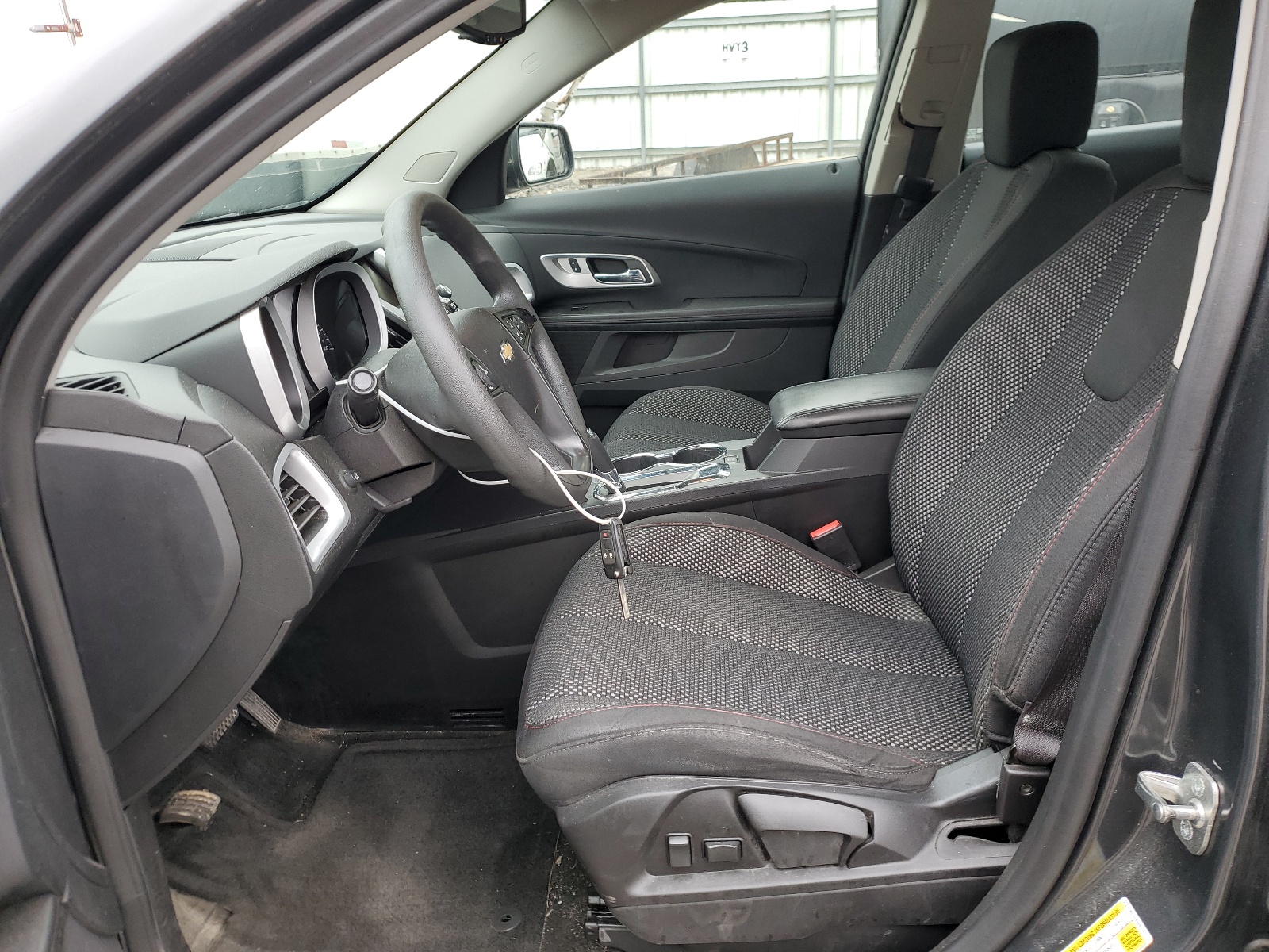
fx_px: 953
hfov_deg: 67.3
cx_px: 634
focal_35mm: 26
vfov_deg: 53.1
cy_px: 476
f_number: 1.5
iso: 51
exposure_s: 1/60.2
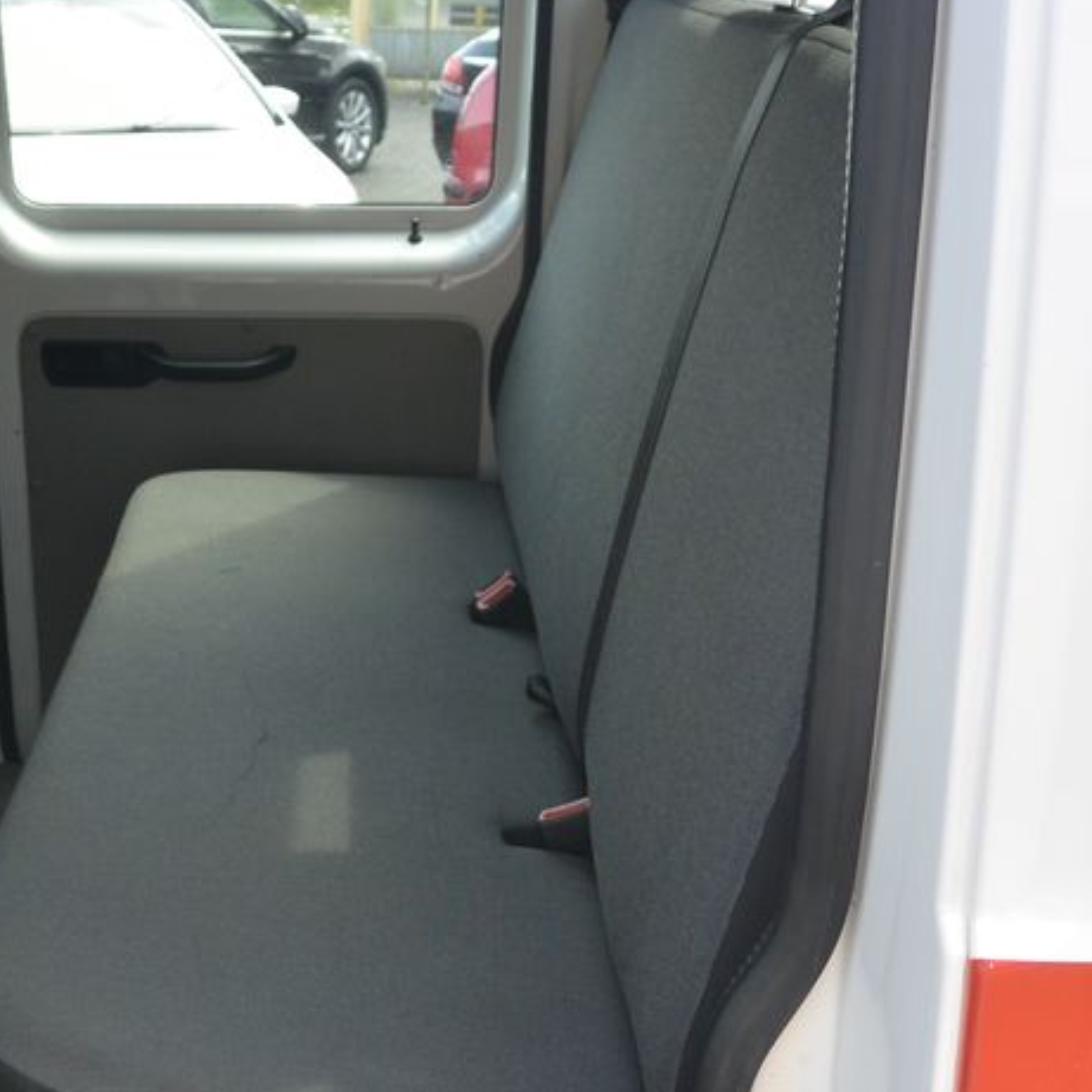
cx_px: 315
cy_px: 778
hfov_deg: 32.9
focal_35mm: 51
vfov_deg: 32.9
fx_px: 1820
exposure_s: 1/250
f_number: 4
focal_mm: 10
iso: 200
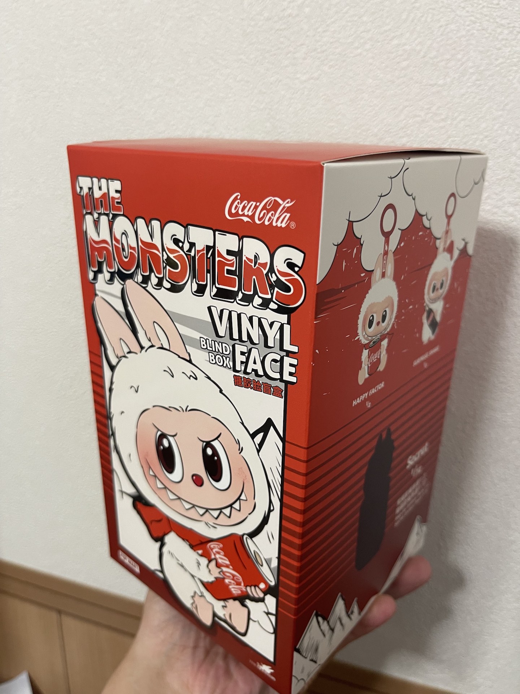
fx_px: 501
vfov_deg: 69.4
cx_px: 260
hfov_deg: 54.9
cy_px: 347
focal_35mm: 25
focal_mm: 5.1
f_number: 1.6
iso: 160
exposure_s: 1/50
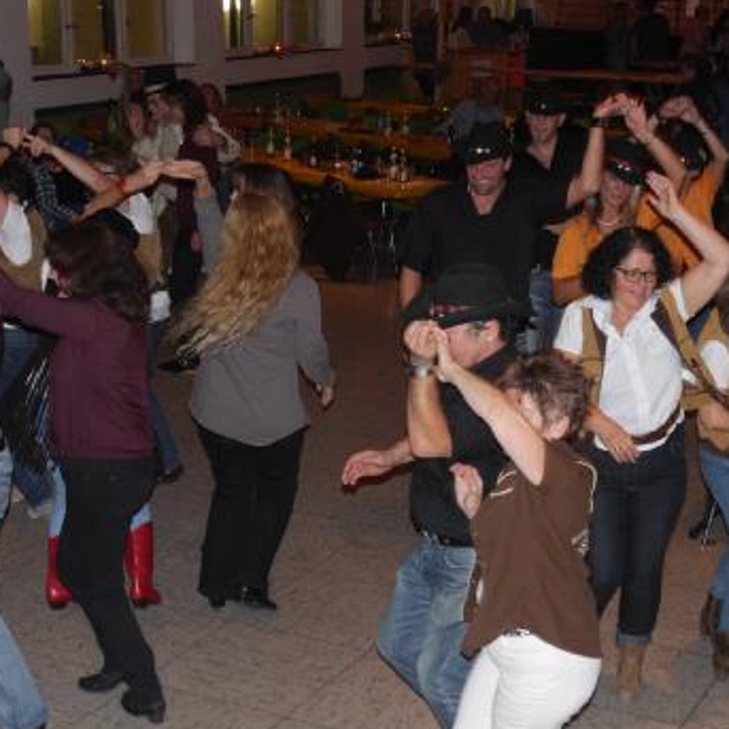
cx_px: 370
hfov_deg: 25.4
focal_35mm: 68
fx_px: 1620
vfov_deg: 25.3
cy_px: 470
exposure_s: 1/50
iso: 800
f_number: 4.5
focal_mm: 22
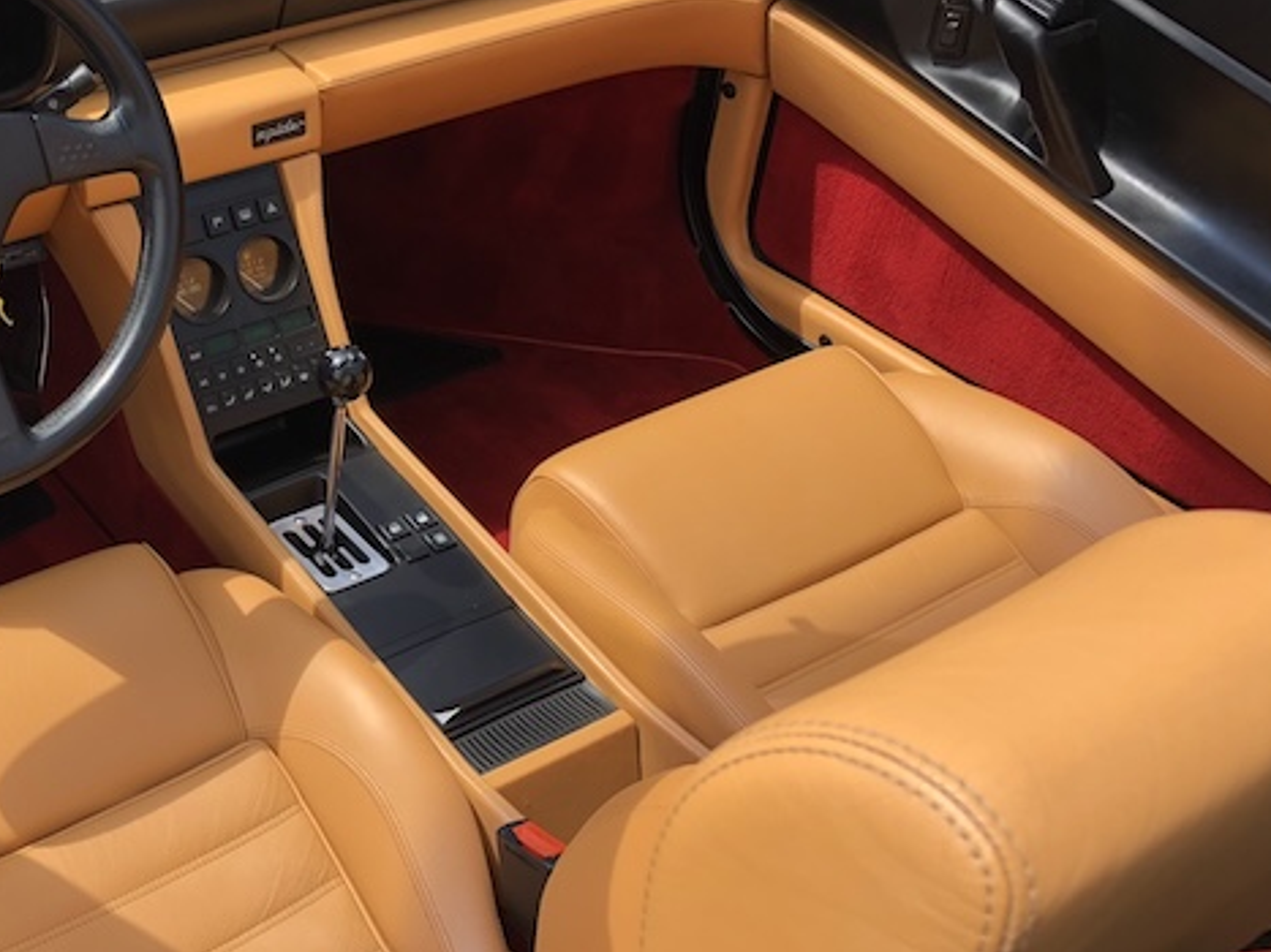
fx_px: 1762
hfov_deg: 38.3
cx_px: 267
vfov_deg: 30.2
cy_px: 424
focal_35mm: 48
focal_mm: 4
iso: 20
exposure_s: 1/1066
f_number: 1.8
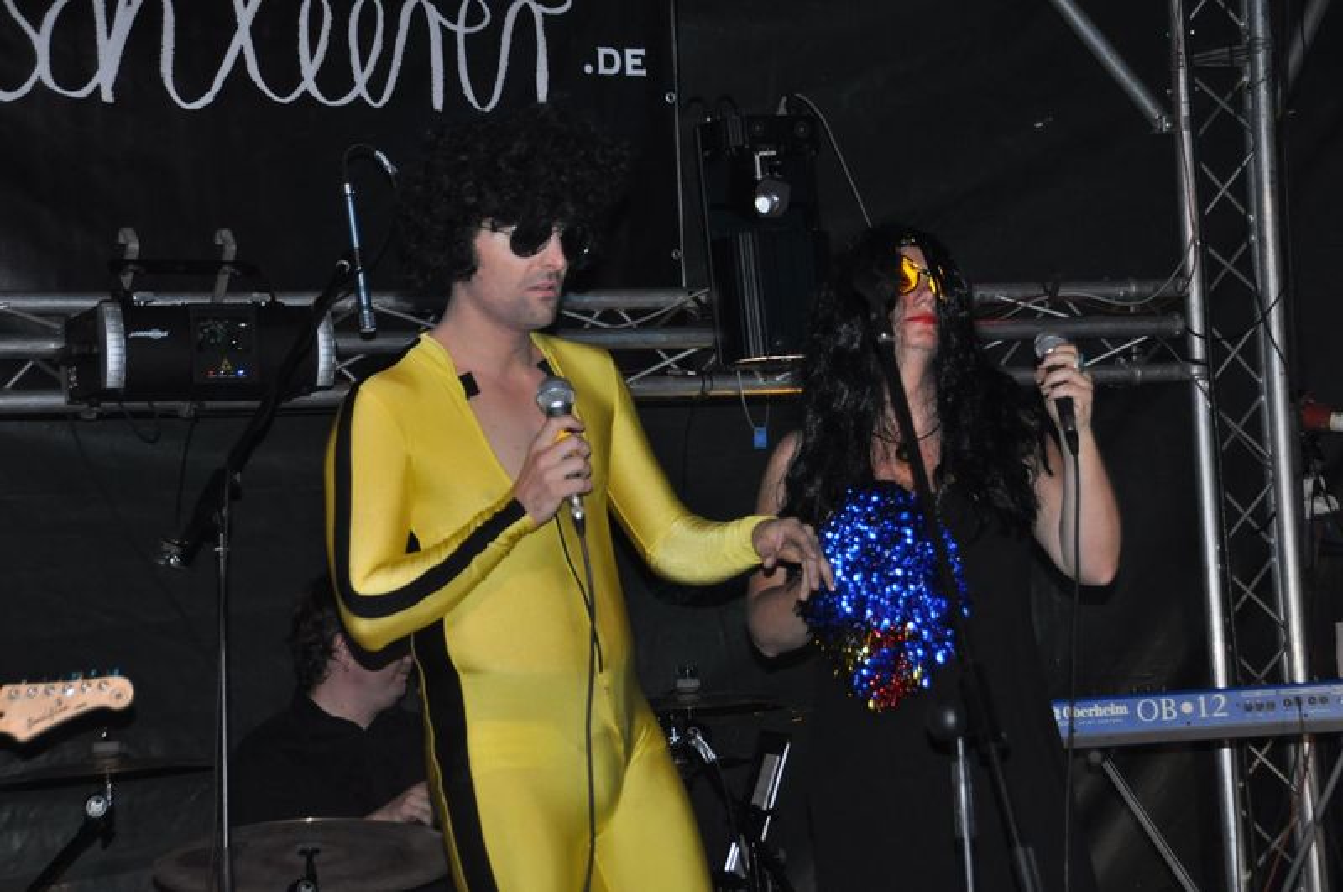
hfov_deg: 22.7
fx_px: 3353
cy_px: 446
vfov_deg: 15.1
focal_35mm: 90
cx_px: 672
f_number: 5
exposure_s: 1/60
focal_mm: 60
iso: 800
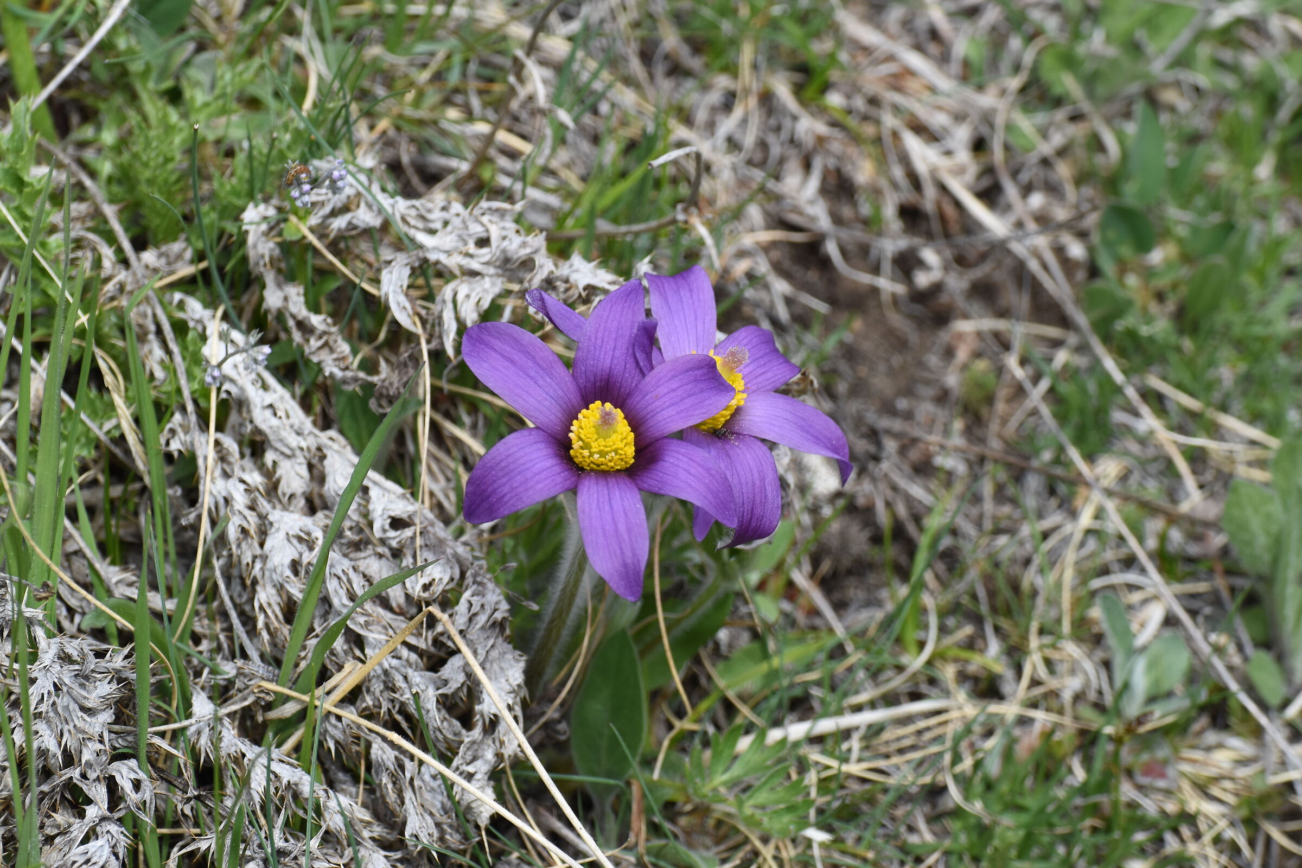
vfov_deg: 6.8
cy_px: 434
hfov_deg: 10.2
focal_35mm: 202
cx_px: 651
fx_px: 7323
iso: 400
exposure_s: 1/800
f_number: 7.1
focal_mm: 135
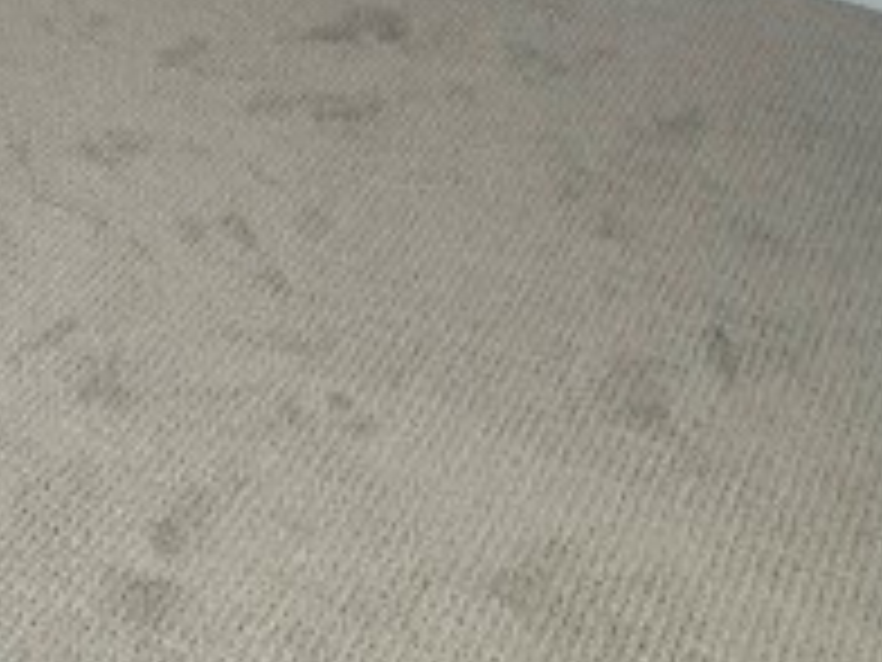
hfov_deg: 22.5
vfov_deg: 14.3
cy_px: -883
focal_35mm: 73
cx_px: -392
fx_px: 1860
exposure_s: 1/120
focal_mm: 2.22
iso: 100
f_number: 2.2
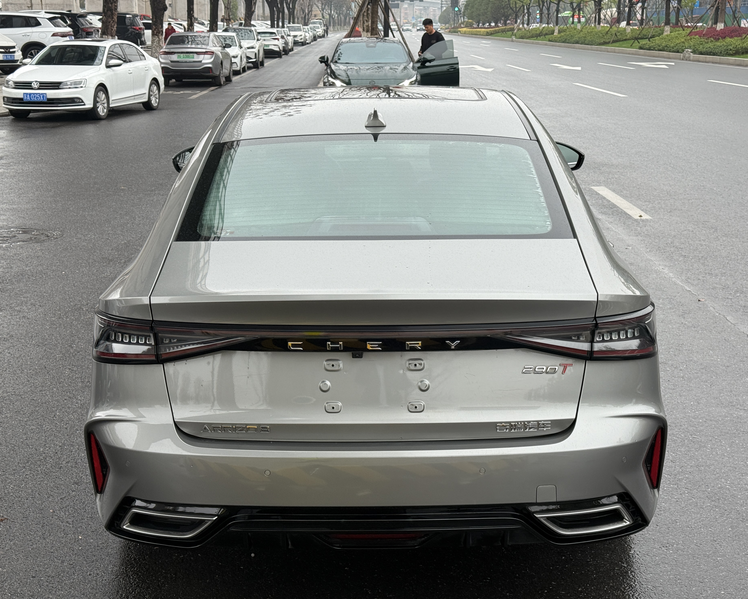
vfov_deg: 29.7
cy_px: 296
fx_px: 1129
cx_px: 383
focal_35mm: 51
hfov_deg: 36.7
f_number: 1.78
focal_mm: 6.76
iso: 64
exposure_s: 1/615
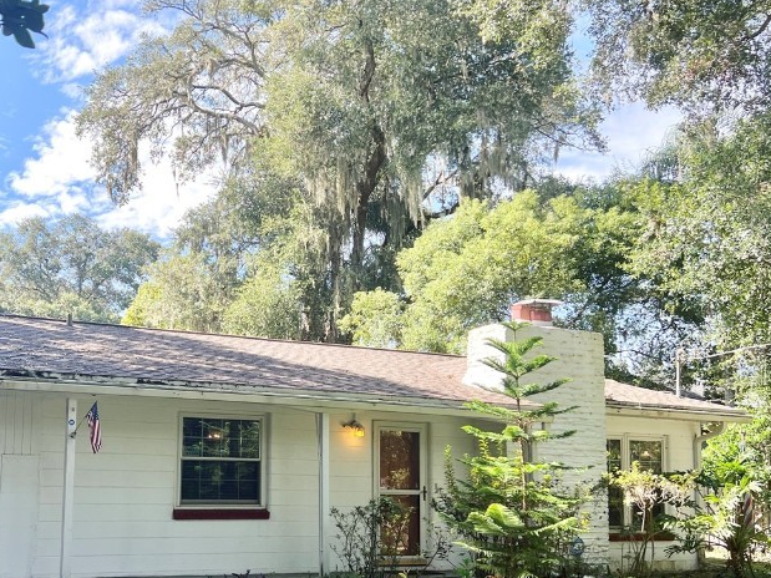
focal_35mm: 43
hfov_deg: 42.7
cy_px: 374
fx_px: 958
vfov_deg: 33.4
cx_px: 204
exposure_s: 1/827
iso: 50
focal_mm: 5.7
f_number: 1.5
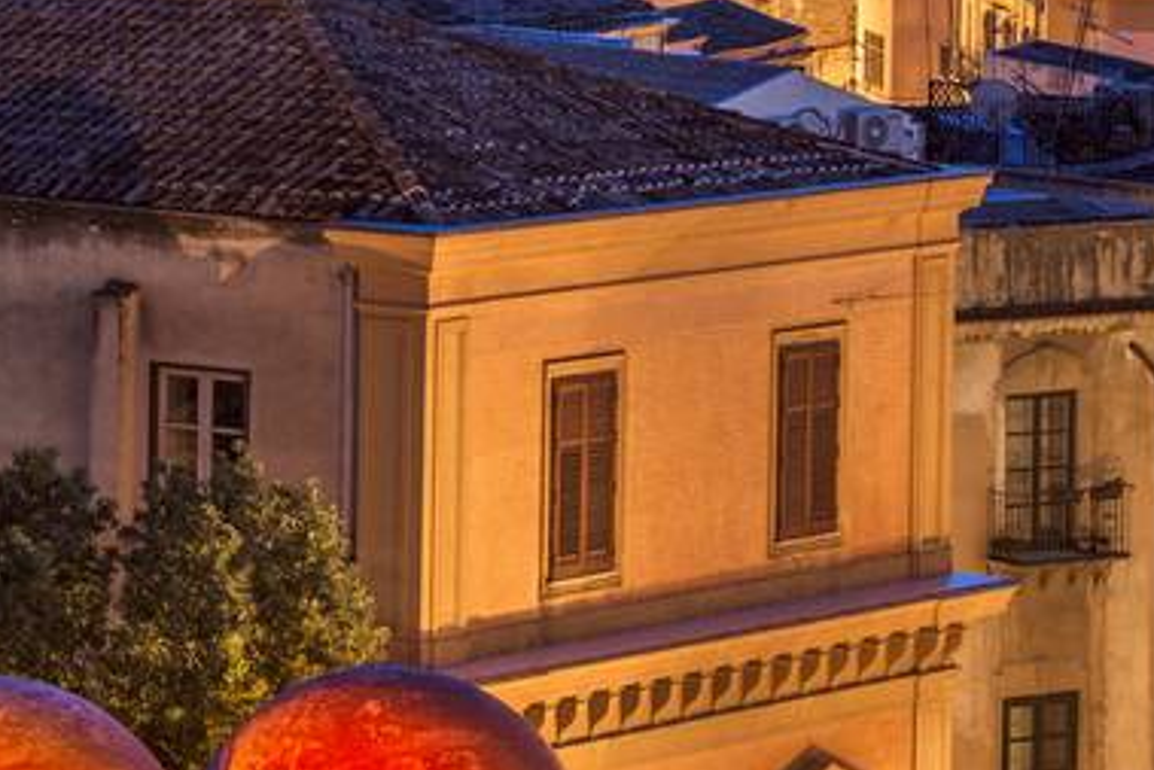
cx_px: -1157
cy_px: -160
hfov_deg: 9.2
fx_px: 6766
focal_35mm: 211
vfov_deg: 6.5
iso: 64
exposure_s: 30
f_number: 8
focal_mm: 50
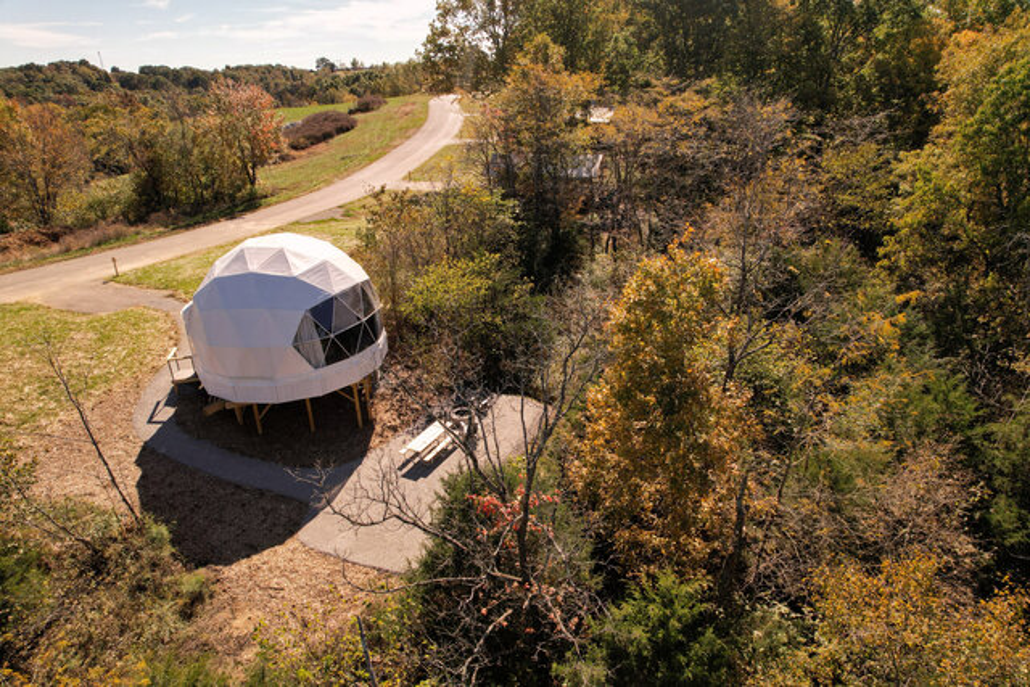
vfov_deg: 57.3
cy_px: 344
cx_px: 515
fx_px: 630
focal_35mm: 22
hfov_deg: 78.6
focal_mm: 8.38
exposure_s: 1/725
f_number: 2.8
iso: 110
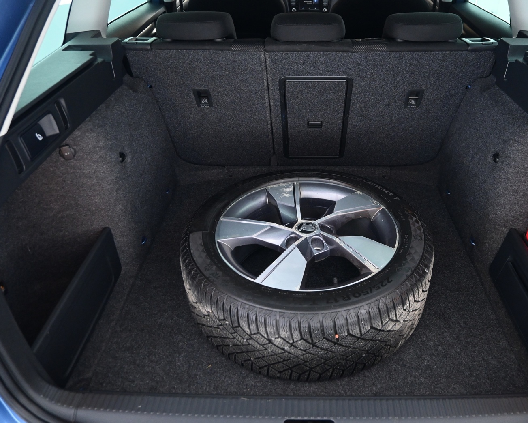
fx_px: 438
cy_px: 215
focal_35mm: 28
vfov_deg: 51.5
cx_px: 302
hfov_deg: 61.9
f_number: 3.5
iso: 1600
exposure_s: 1/6
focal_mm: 16
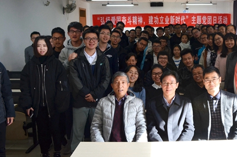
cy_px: 54
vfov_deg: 33.8
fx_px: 256
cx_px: 170
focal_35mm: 39
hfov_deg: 48.2
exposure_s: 1/125
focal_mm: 18
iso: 400
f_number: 5.6
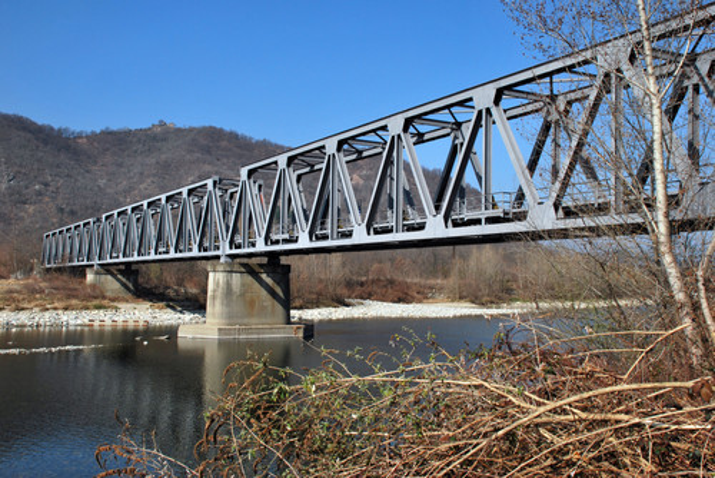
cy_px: 239
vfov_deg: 34.3
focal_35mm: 39
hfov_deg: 49.5
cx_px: 358
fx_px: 775
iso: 200
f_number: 14
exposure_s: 1/125
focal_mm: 26
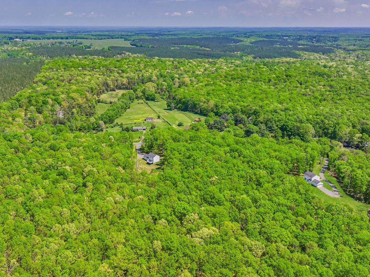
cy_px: 105
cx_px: 149
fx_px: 374
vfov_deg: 40.4
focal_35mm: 35
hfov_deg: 52.3
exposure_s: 1/500
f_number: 5.6
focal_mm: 12.29
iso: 100
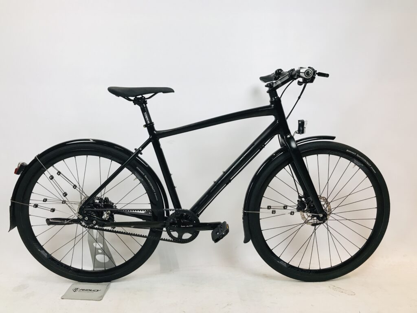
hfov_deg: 63.4
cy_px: 156
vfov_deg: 49.7
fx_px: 337
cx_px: 208
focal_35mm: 28
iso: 20
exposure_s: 1/33
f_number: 1.8
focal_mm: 3.99
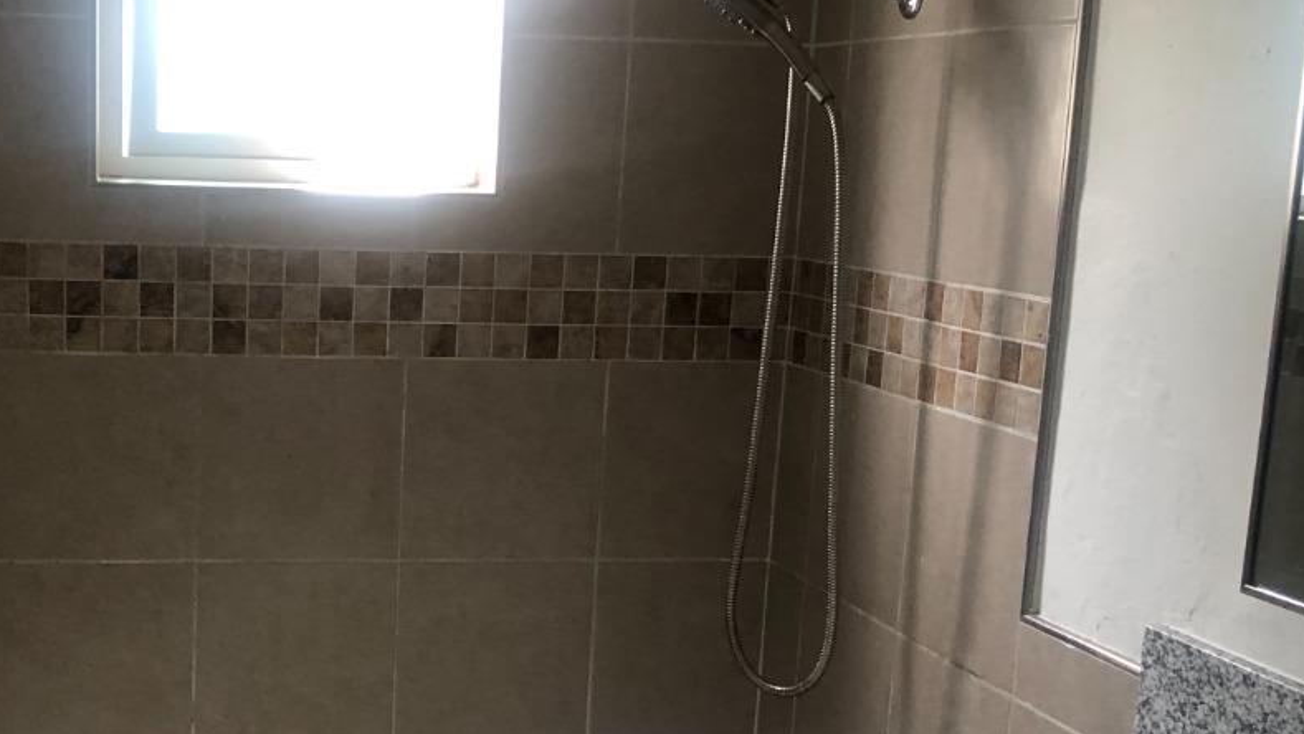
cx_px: 357
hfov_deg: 35.4
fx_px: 2006
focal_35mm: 58
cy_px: 533
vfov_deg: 20.6
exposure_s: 1/30
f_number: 1.8
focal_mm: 3.99
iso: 32
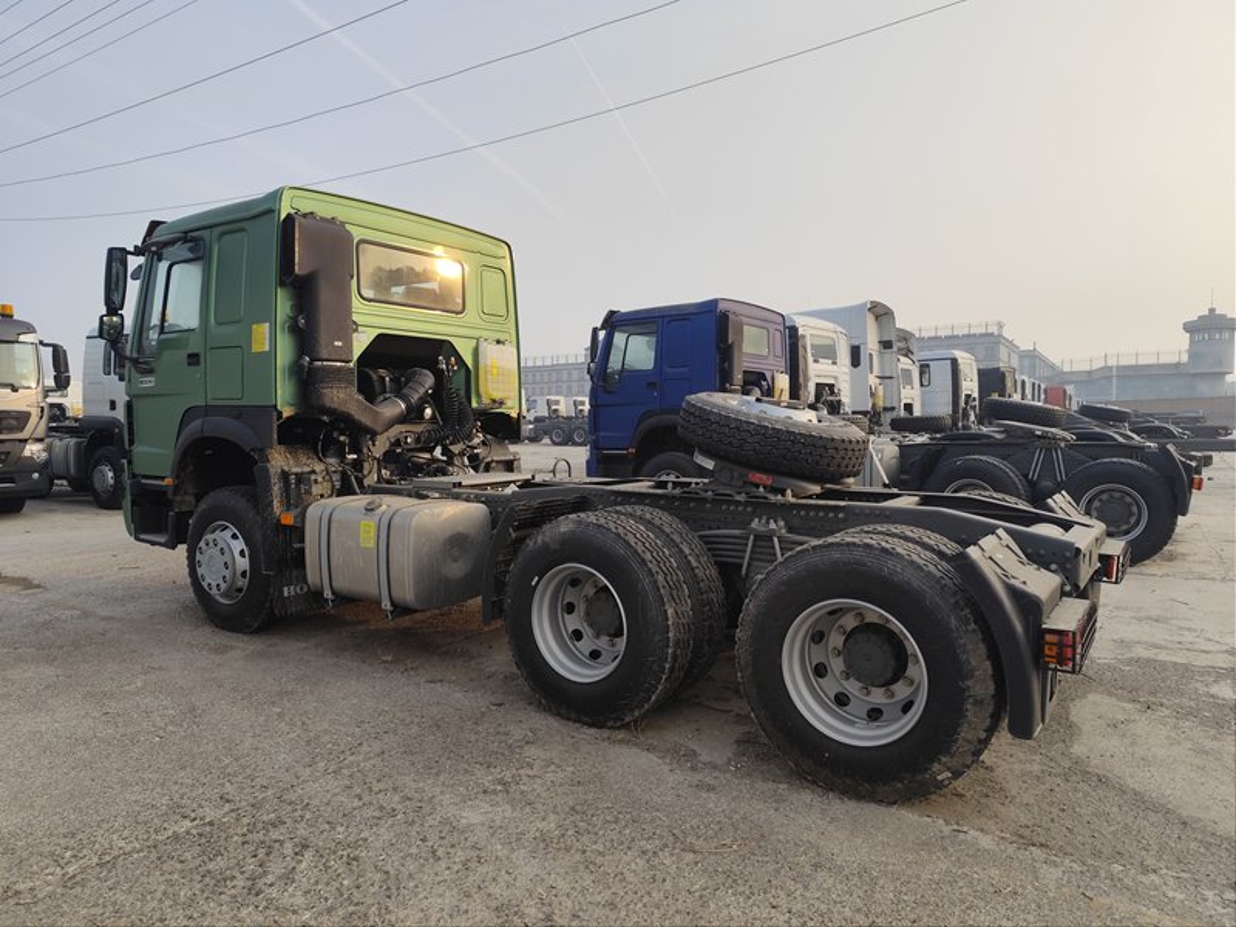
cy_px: 464
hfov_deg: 73.9
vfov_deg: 58.9
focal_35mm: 23
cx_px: 618
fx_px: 821
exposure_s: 1/536
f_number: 1.65
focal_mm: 6.14
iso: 50
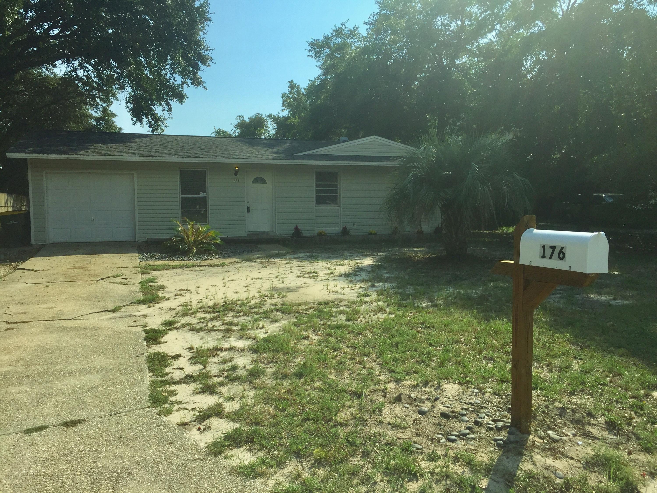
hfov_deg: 61.7
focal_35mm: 29
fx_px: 550
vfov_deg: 48.2
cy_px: 246
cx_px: 328
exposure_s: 1/3049
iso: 32
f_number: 2.2
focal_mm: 4.15
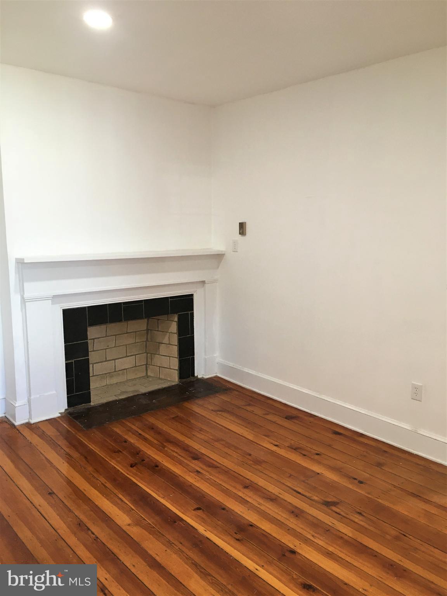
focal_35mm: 29
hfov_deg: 48.2
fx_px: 499
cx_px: 224
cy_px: 298
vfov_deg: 61.7
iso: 80
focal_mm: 4.15
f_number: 2.2
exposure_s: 1/30
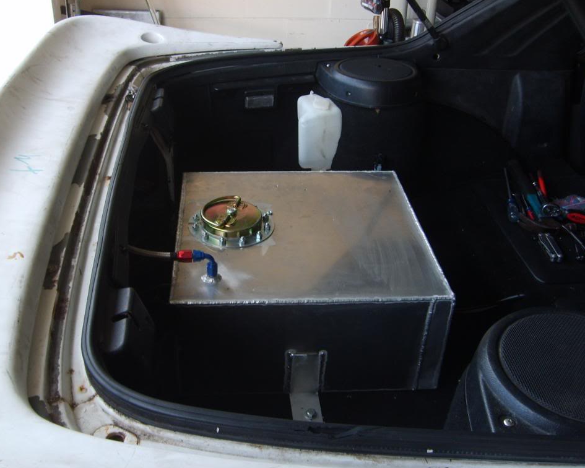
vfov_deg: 40.1
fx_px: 641
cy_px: 236
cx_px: 273
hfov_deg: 49.0
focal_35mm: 37
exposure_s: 1/45
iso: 50
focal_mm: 5.8
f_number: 2.8
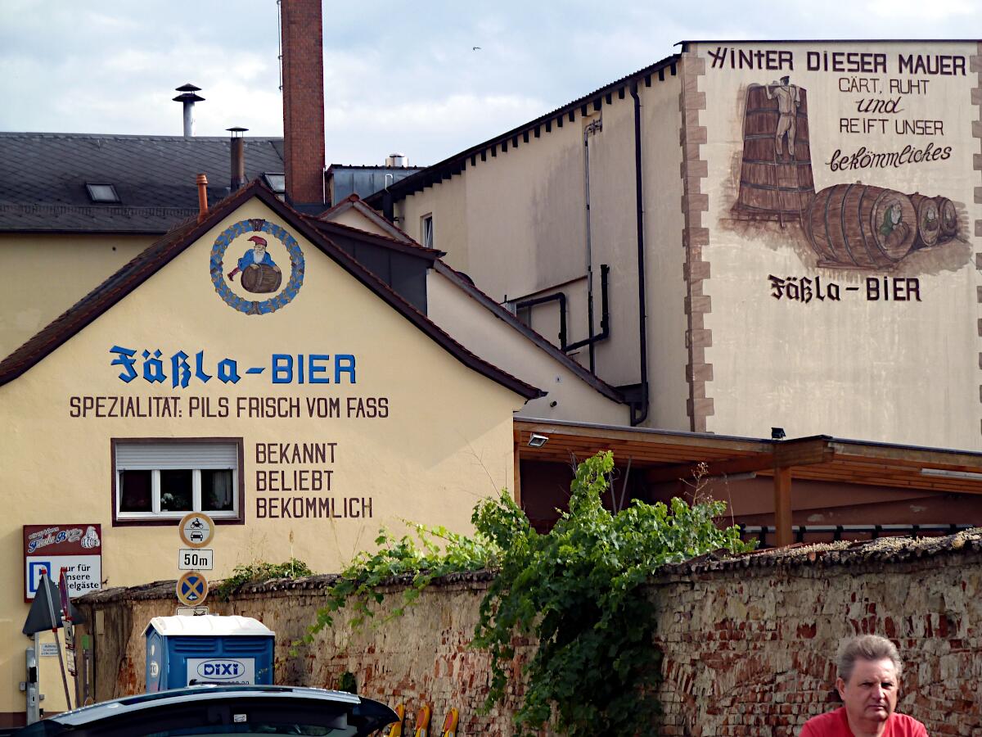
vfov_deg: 11.6
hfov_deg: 15.4
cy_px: 368
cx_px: 491
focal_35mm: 128
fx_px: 3631
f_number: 4.4
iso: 80
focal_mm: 21
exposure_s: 1/320
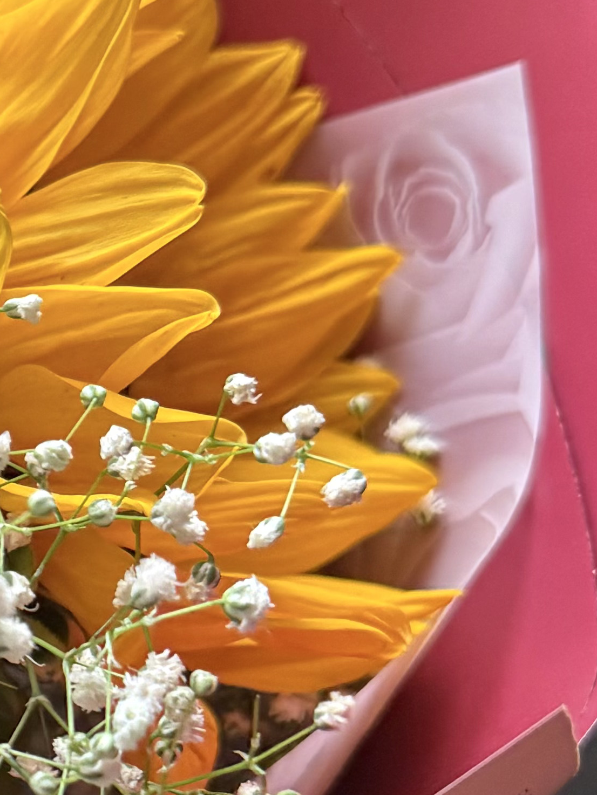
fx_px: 2138
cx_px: -361
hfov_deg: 14.6
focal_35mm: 93
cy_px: 620
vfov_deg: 20.9
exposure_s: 1/60
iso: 250
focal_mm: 6.76
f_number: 1.78
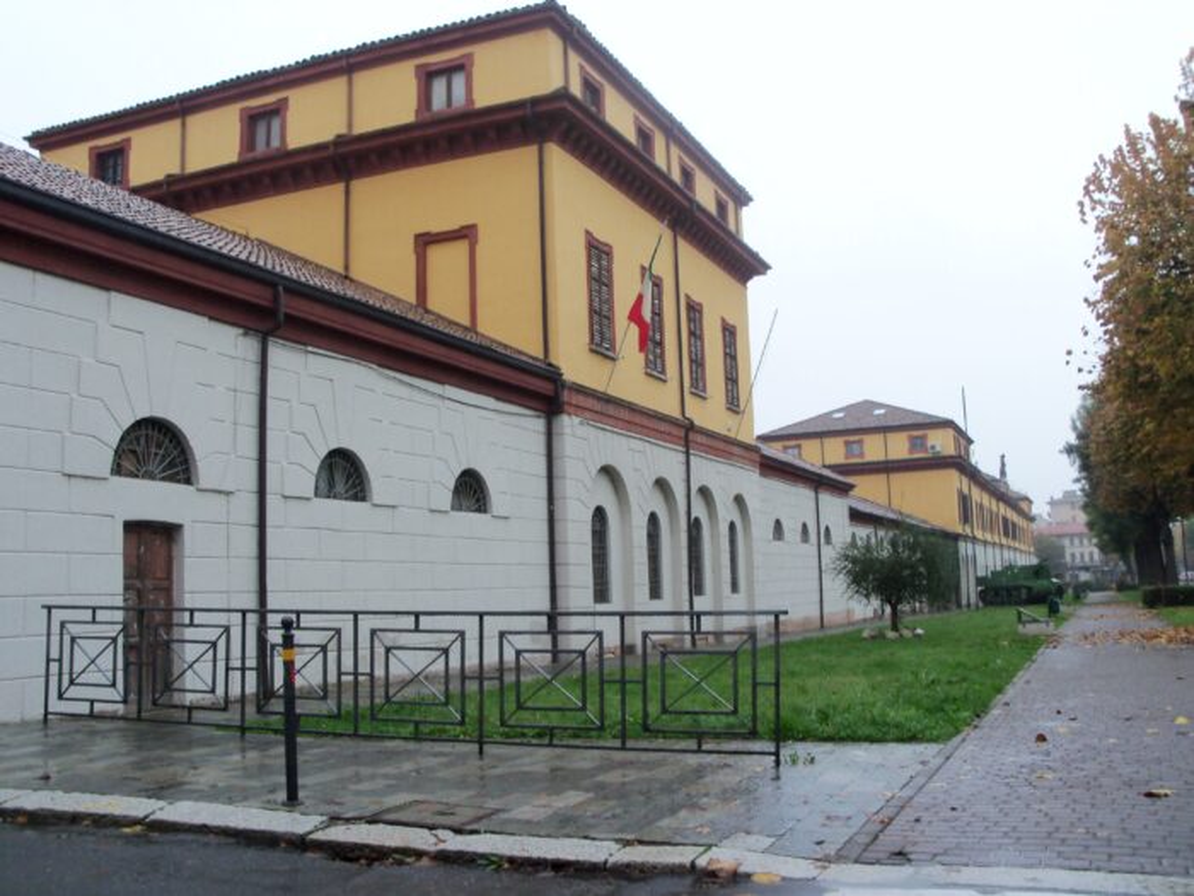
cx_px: 597
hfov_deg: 52.6
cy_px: 448
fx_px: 1207
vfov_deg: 40.7
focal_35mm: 35
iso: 64
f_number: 3
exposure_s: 1/40
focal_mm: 6.3
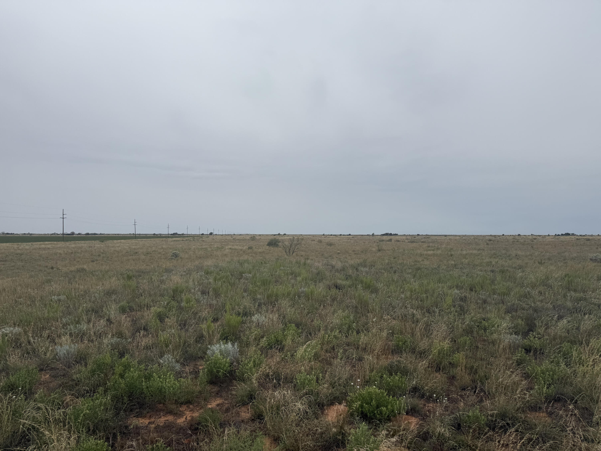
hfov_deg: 71.6
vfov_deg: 56.8
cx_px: 300
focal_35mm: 24
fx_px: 417
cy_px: 226
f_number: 1.78
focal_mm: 6.76
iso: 80
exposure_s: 1/6711
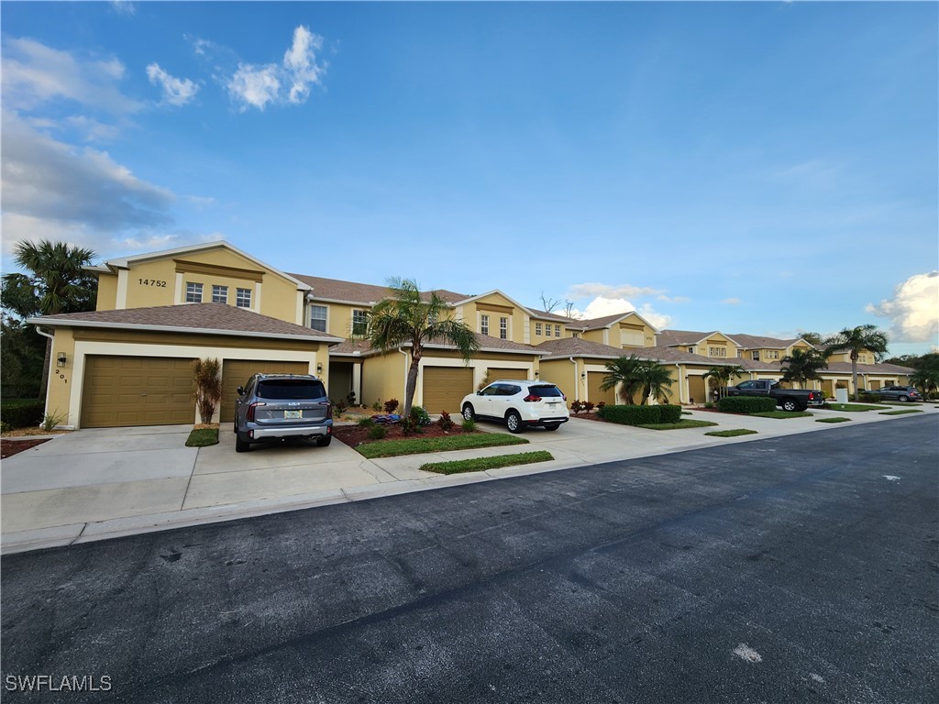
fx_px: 353
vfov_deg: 89.9
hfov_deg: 106.2
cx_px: 470
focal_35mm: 13
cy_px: 352
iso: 50
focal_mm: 2.2
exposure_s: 1/748
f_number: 2.2
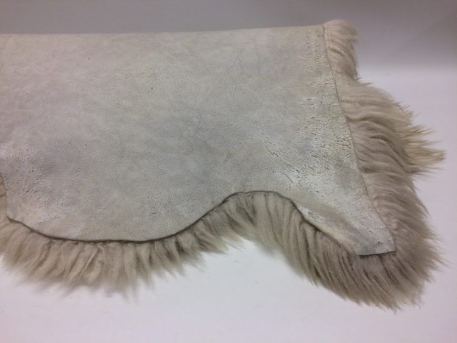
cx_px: 228
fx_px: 383
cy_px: 172
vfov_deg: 48.3
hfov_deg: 61.6
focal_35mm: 29
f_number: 2.2
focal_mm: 4.15
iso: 40
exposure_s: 1/50
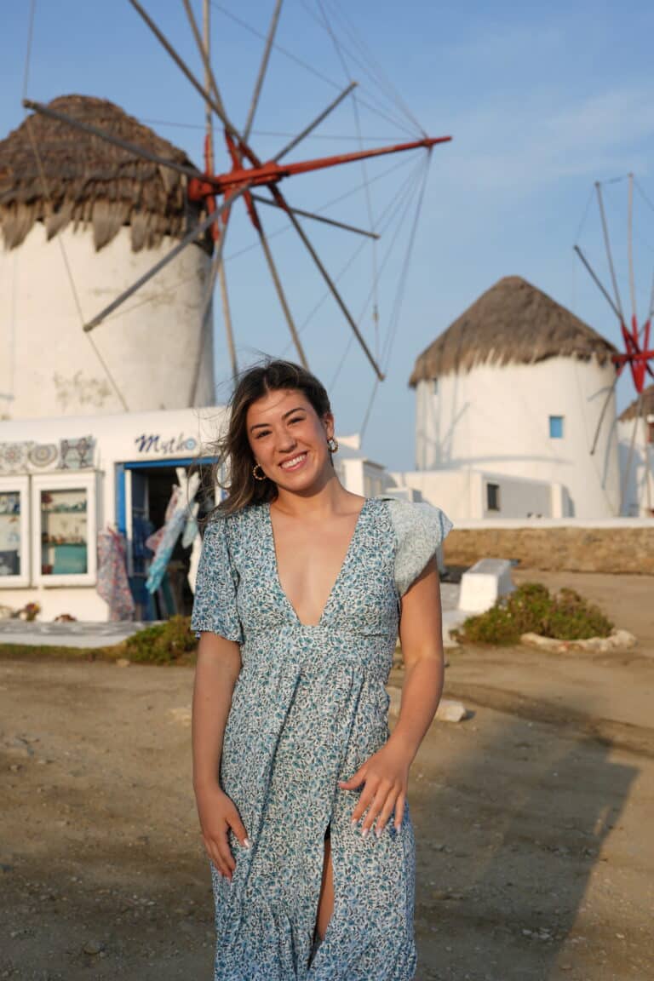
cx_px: 327
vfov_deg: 39.6
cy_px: 490
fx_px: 1362
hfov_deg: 27.0
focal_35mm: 50
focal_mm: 50
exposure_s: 1/400
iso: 80
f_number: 5
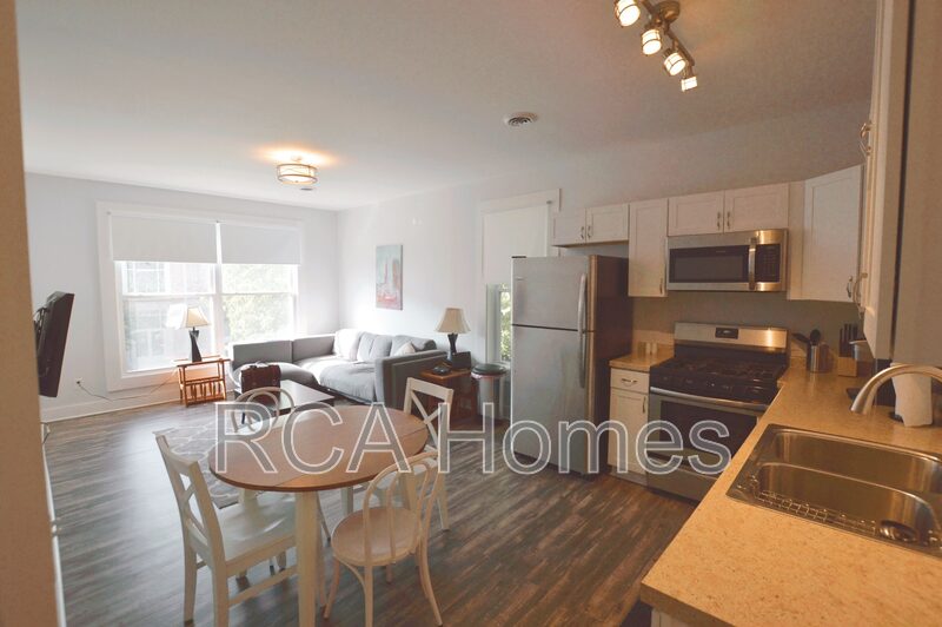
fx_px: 392
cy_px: 314
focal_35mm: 15
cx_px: 471
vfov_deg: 77.2
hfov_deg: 100.4
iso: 400
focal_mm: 10
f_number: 5.6
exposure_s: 1/125
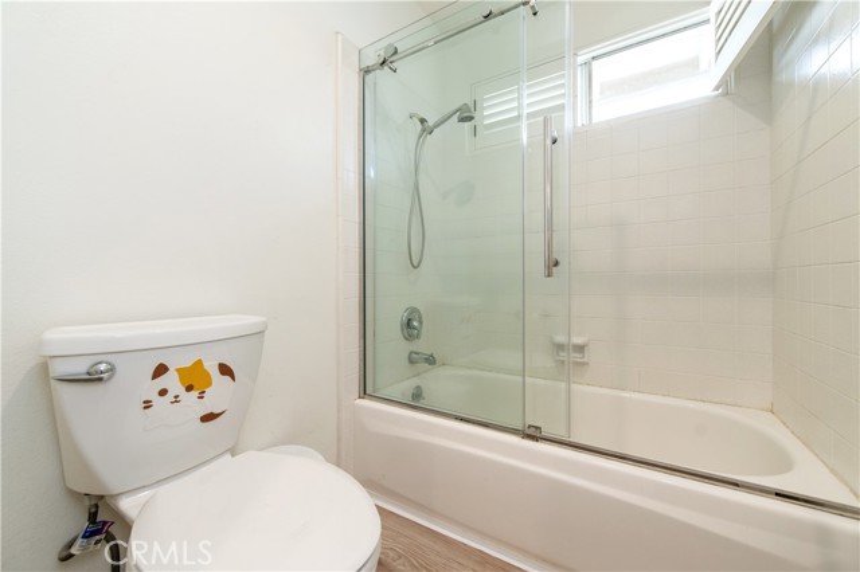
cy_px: 286
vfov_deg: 81.1
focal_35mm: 14
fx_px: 334
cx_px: 430
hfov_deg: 104.3
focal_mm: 14
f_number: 4
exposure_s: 1/60
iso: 360
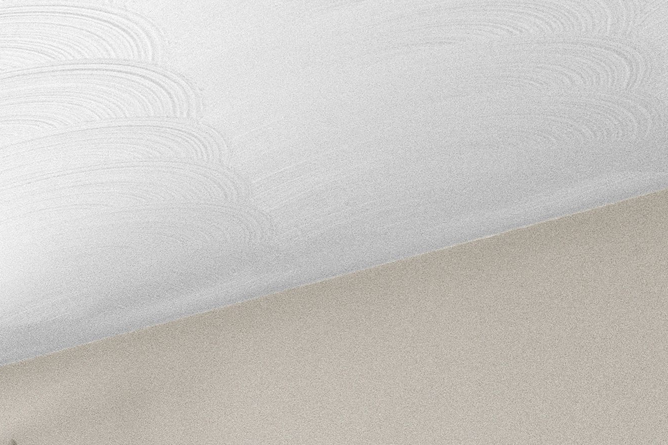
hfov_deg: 10.8
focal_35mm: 110
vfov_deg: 10.1
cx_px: -1425
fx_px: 2038
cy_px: 1216
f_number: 11
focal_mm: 15.4
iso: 5000
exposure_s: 1/1.67
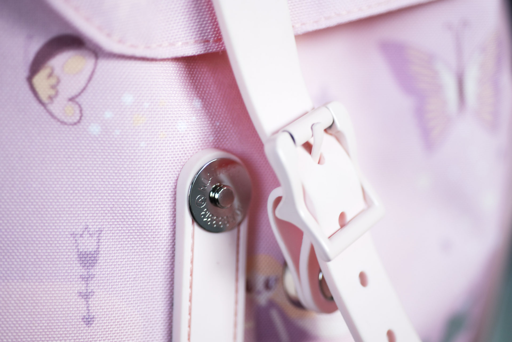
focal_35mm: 60
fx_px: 853
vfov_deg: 22.6
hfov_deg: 33.4
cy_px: 171
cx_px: 256
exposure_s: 1/125
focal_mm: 60
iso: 320
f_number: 3.2
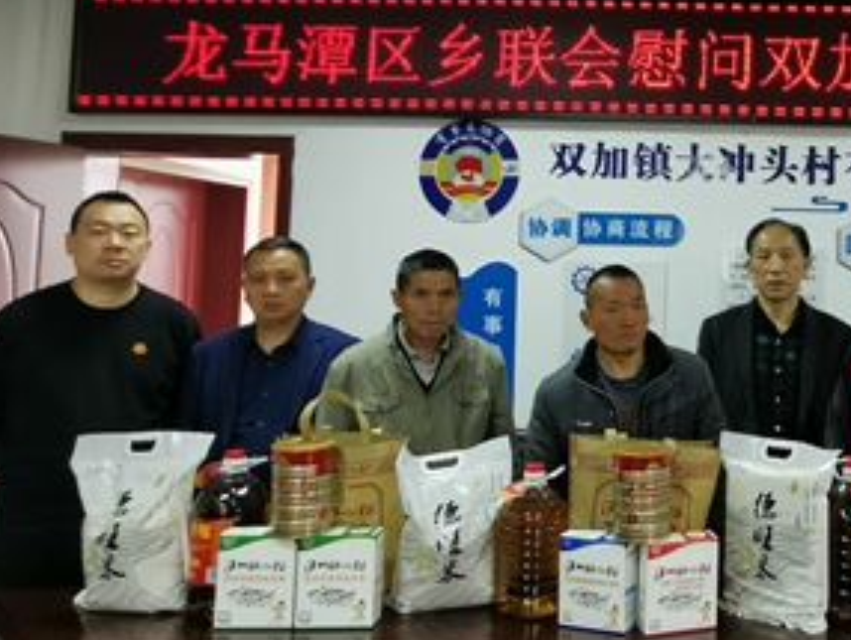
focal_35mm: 38
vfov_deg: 37.3
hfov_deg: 43.9
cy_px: 202
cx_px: 791
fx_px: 935
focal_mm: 2.26
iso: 200
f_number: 2.2
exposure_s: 1/33.8
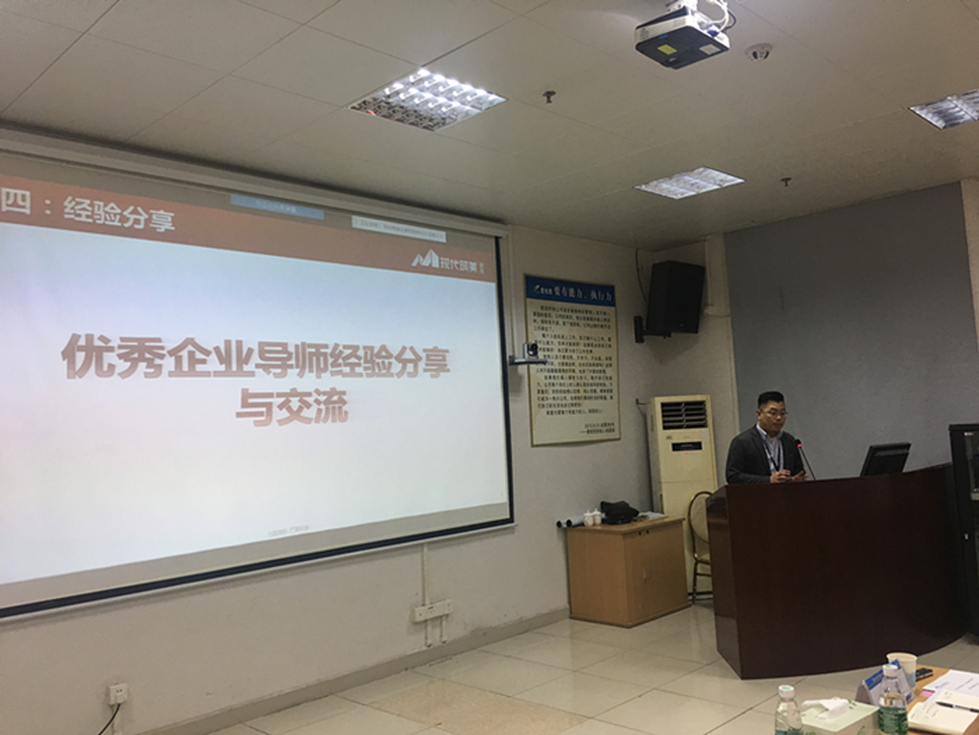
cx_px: 490
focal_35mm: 29
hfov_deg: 61.7
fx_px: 820
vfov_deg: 48.2
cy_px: 368
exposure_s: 1/17
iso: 32
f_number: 2.2
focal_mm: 4.15
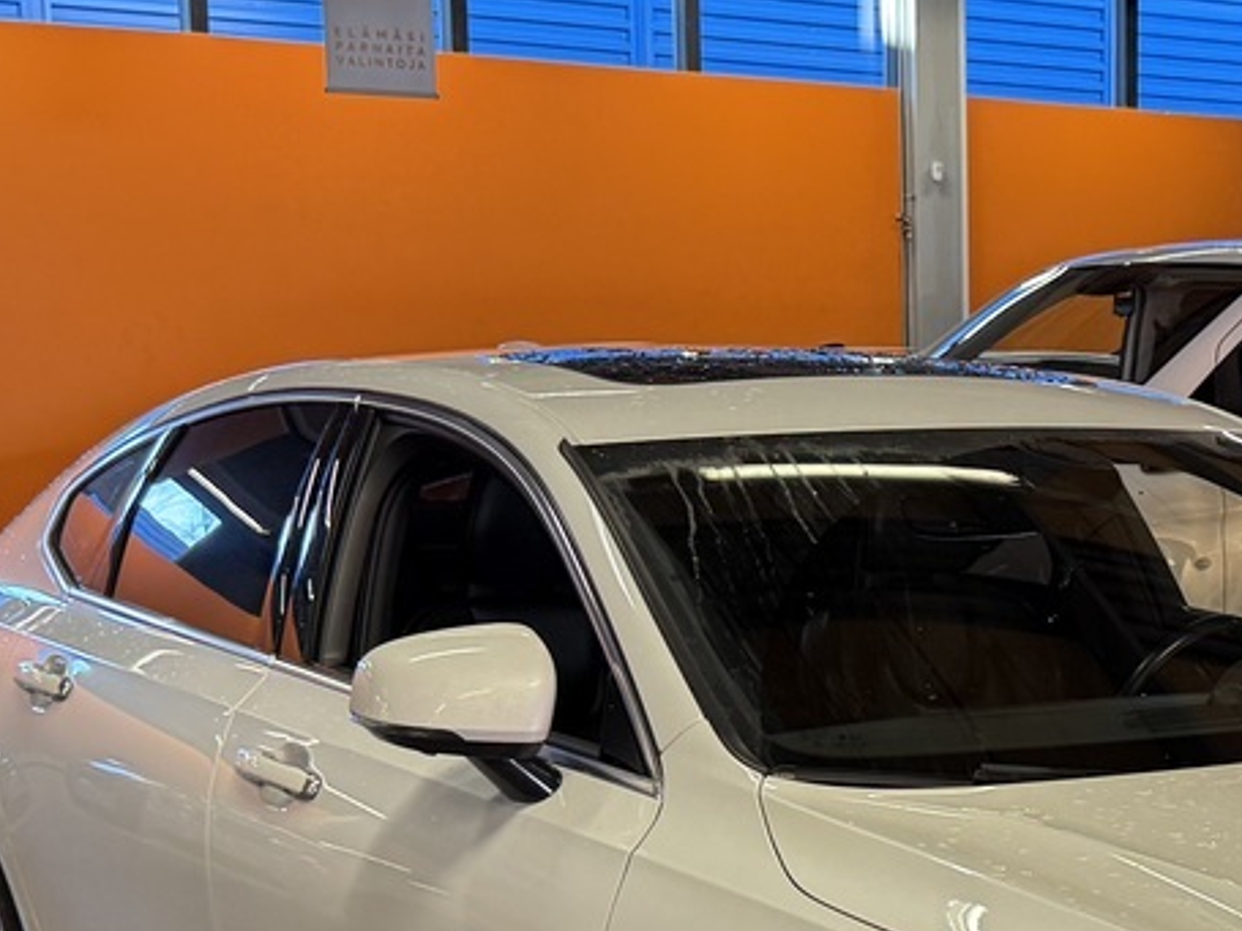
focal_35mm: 76
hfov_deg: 24.7
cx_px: 1174
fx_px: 2726
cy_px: 945
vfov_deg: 18.8
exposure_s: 1/50
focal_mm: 6.76
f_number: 1.78
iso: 125
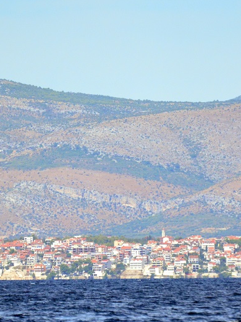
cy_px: 179
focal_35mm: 830
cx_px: 147
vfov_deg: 2.4
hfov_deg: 1.8
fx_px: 7705
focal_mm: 300
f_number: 5.6
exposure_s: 1/8000
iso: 1400
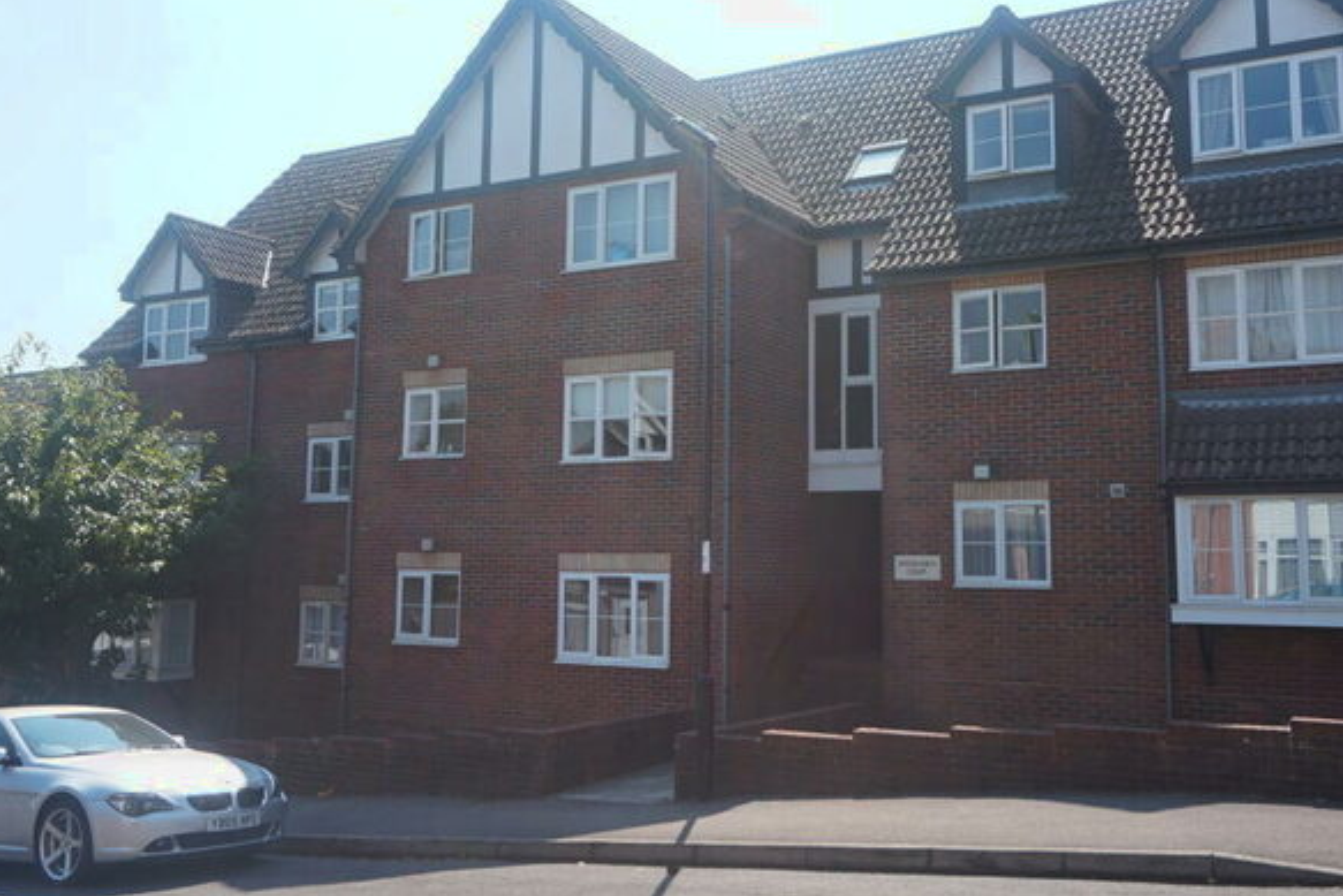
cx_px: 719
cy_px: 390
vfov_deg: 36.8
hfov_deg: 53.1
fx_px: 1343
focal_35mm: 36
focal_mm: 20
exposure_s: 1/100
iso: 100
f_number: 9
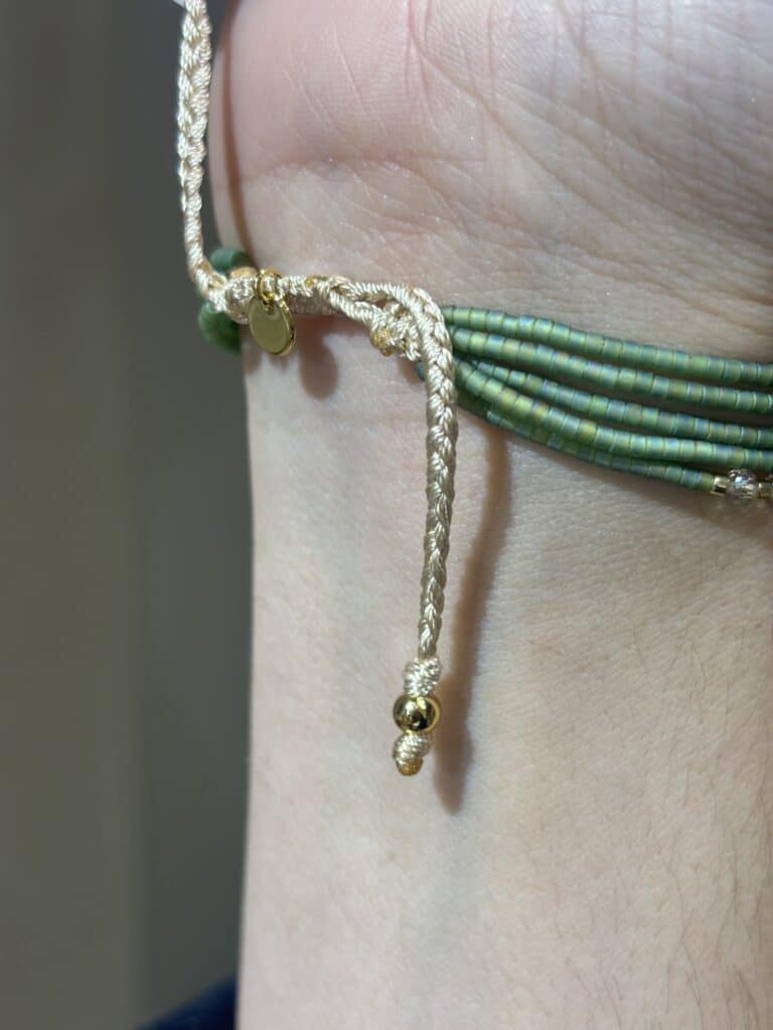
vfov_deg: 36.8
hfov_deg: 28.0
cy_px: 515
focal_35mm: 52
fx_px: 1548
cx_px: 386
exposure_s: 1/50
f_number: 1.6
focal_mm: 5.96
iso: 25
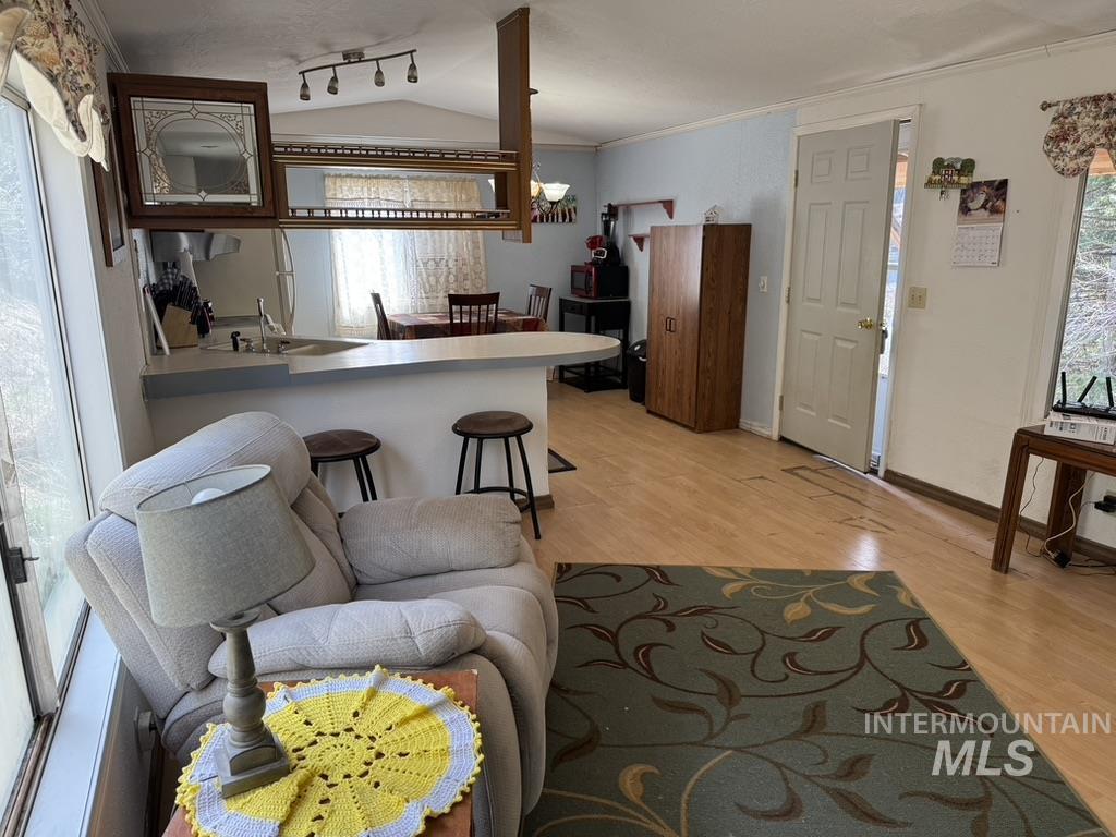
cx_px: 558
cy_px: 418
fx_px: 774
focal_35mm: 24
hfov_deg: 71.6
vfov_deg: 56.8
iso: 100
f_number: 1.78
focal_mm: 6.76
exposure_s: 1/120
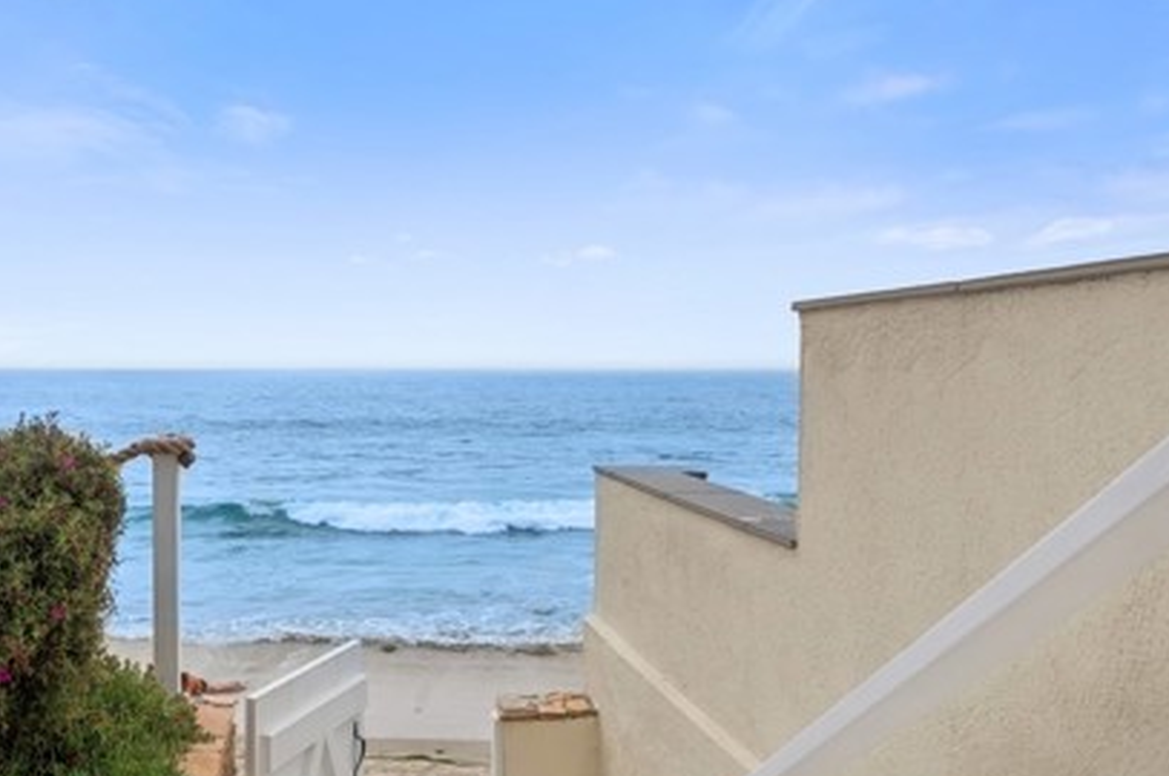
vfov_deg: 39.8
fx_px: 1070
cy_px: 372
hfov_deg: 55.4
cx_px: 342
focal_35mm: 33
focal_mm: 21
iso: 80
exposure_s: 1/400
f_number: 8
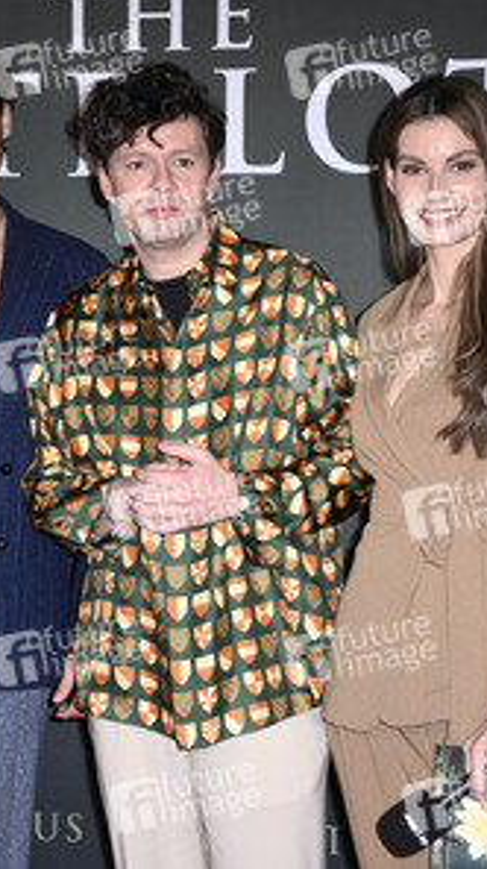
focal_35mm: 115
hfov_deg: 10.5
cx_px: 107
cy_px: 432
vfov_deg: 18.6
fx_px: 2646
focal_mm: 72
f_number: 5
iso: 800
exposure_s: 1/200
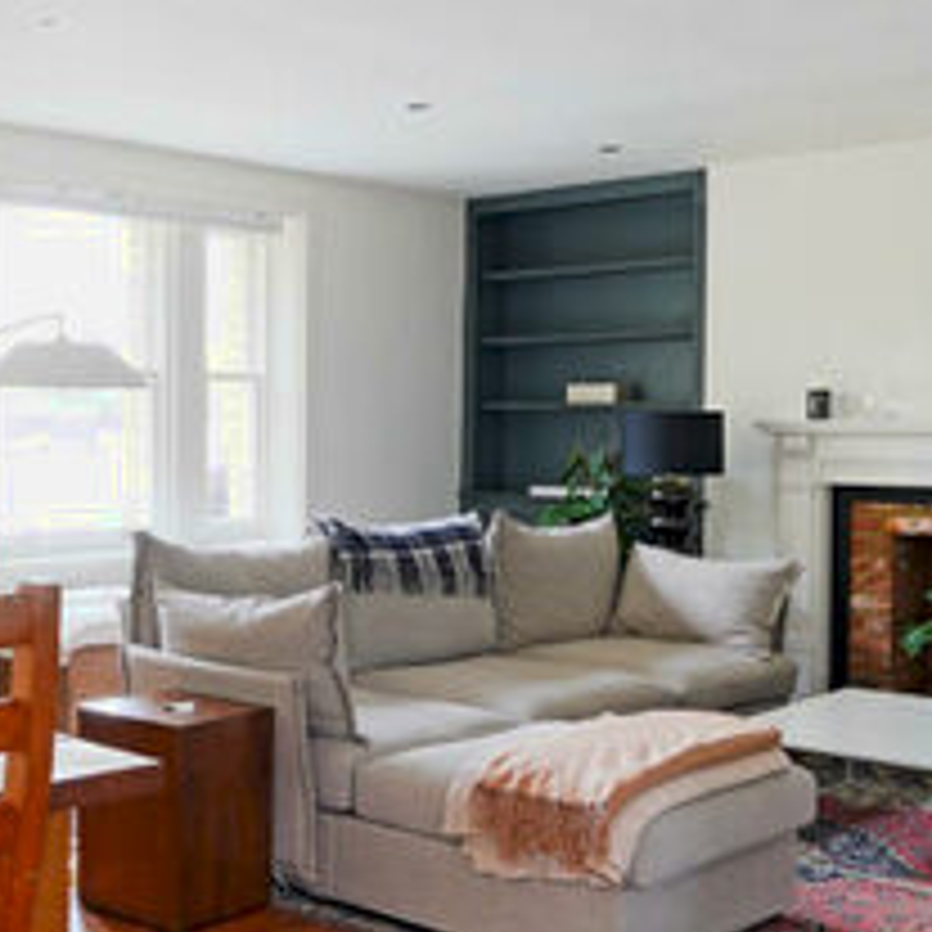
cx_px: 149
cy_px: 434
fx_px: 1401
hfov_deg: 35.3
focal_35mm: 46
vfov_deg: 36.8
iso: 320
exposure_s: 1/1.6
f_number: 11
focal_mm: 16
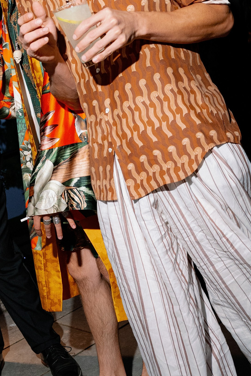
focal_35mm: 59
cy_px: 168
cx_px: 60
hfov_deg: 22.8
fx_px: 617
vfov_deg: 33.9
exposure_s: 1/160
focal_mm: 24
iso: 1000
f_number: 4.5
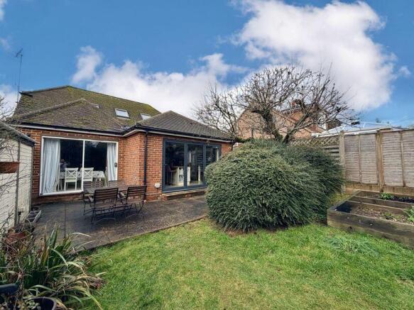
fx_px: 167
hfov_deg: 102.1
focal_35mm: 14
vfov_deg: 85.7
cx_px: 207
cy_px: 155
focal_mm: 2.22
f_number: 2.2
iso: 64
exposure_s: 1/502
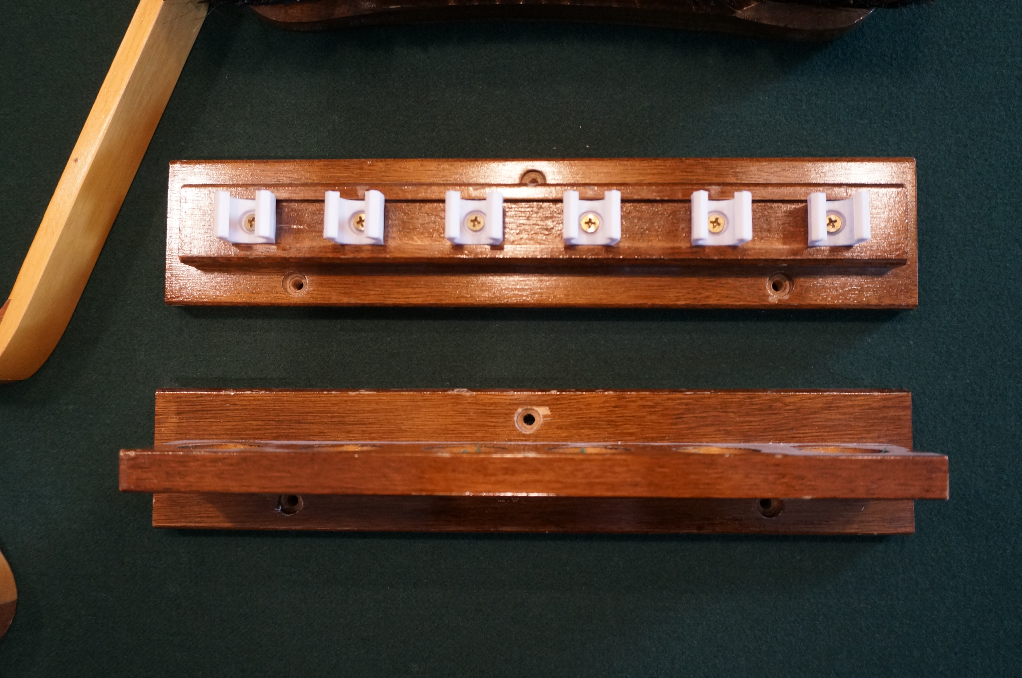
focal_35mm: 32
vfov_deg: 41.6
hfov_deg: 59.6
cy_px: 339
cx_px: 511
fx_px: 893
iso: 1250
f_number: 4
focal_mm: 21
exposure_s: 1/60
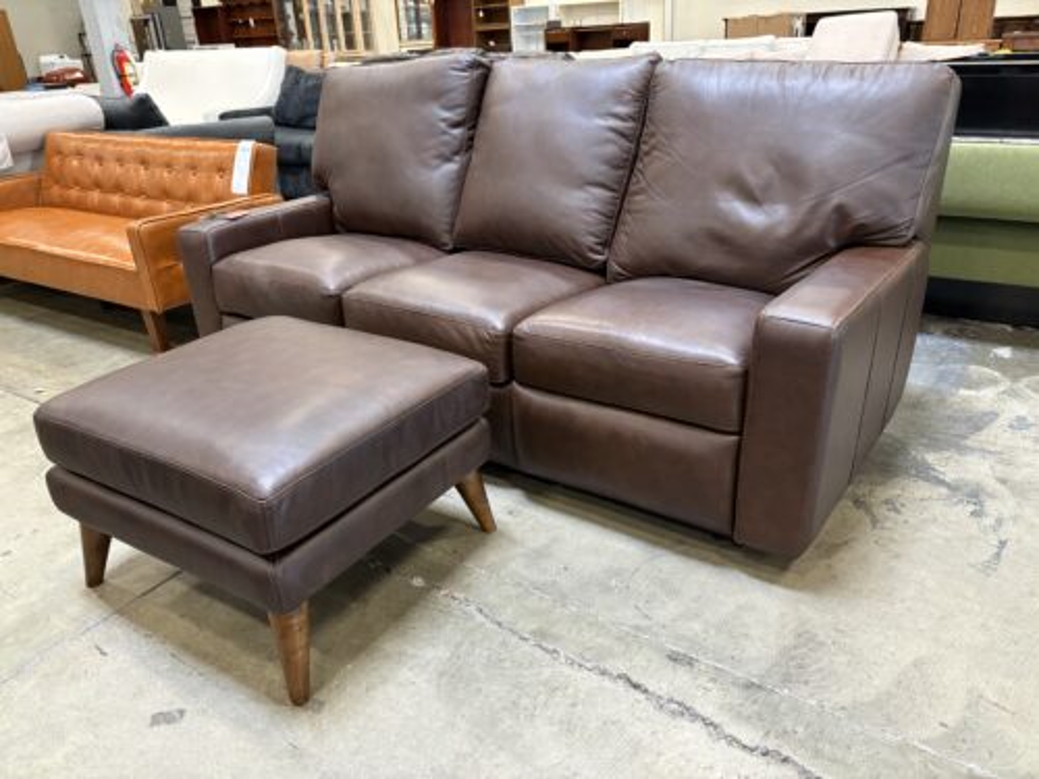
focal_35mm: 26
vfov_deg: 53.1
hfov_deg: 67.3
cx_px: 520
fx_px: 780
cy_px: 390
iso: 400
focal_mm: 5.96
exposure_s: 1/60
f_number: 1.6
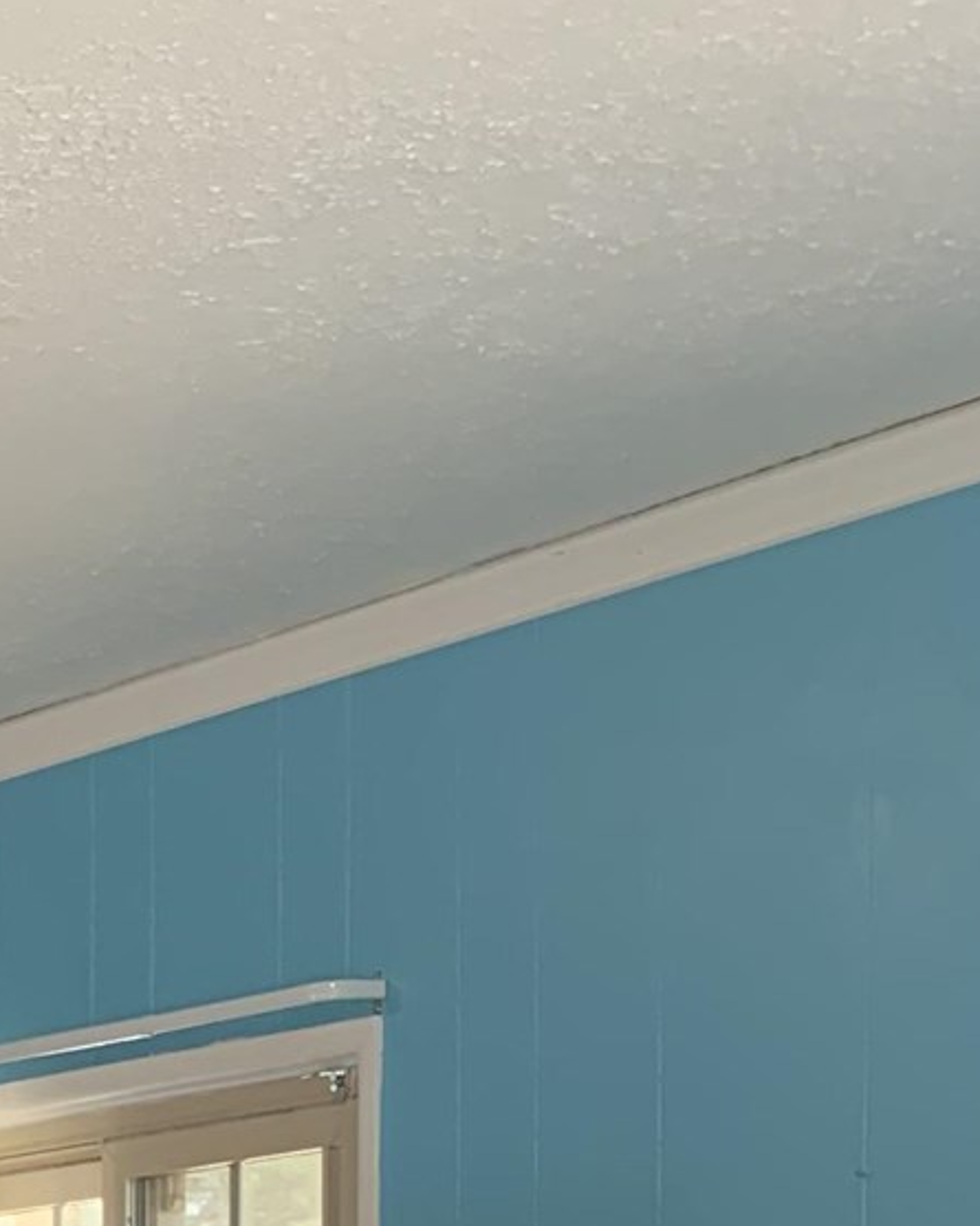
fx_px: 3810
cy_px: 1928
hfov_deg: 13.1
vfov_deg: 16.4
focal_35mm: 105
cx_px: -830
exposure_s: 1/60
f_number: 1.8
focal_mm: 4.25
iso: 100
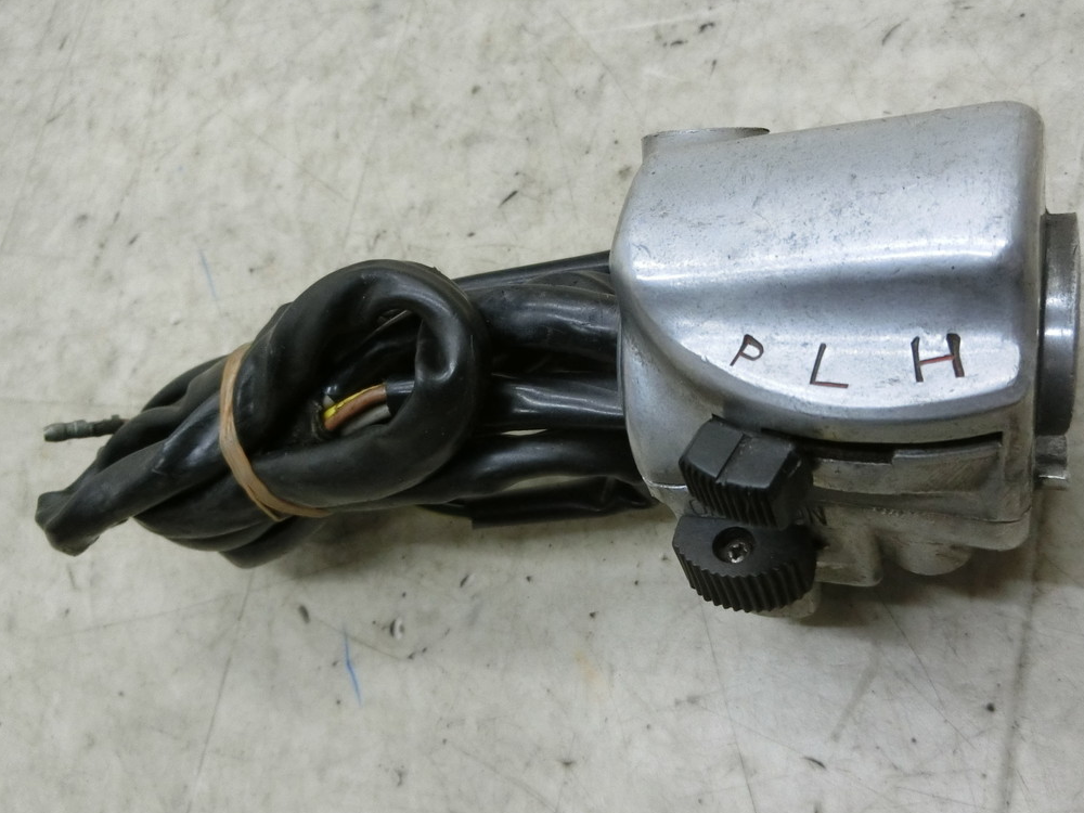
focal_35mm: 32
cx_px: 597
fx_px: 1002
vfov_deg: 44.0
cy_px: 465
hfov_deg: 56.7
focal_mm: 4.5
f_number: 3.5
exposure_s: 1/100
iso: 400
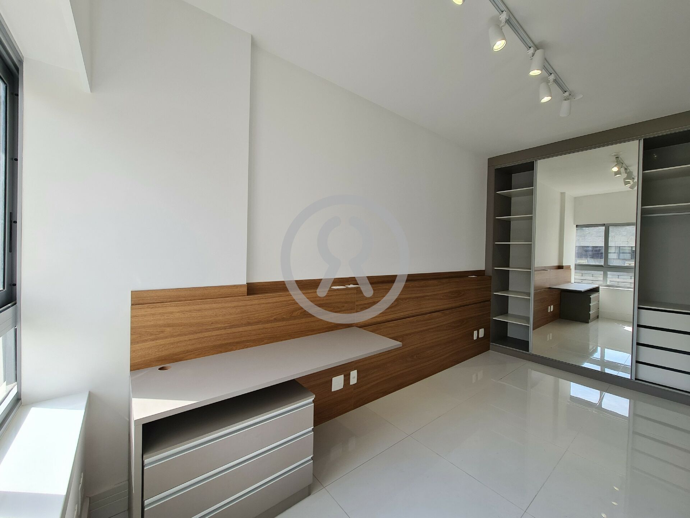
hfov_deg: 106.2
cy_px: 259
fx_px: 259
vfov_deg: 89.9
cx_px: 345
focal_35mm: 13
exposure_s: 1/368
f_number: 2.2
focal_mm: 2.2
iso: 64
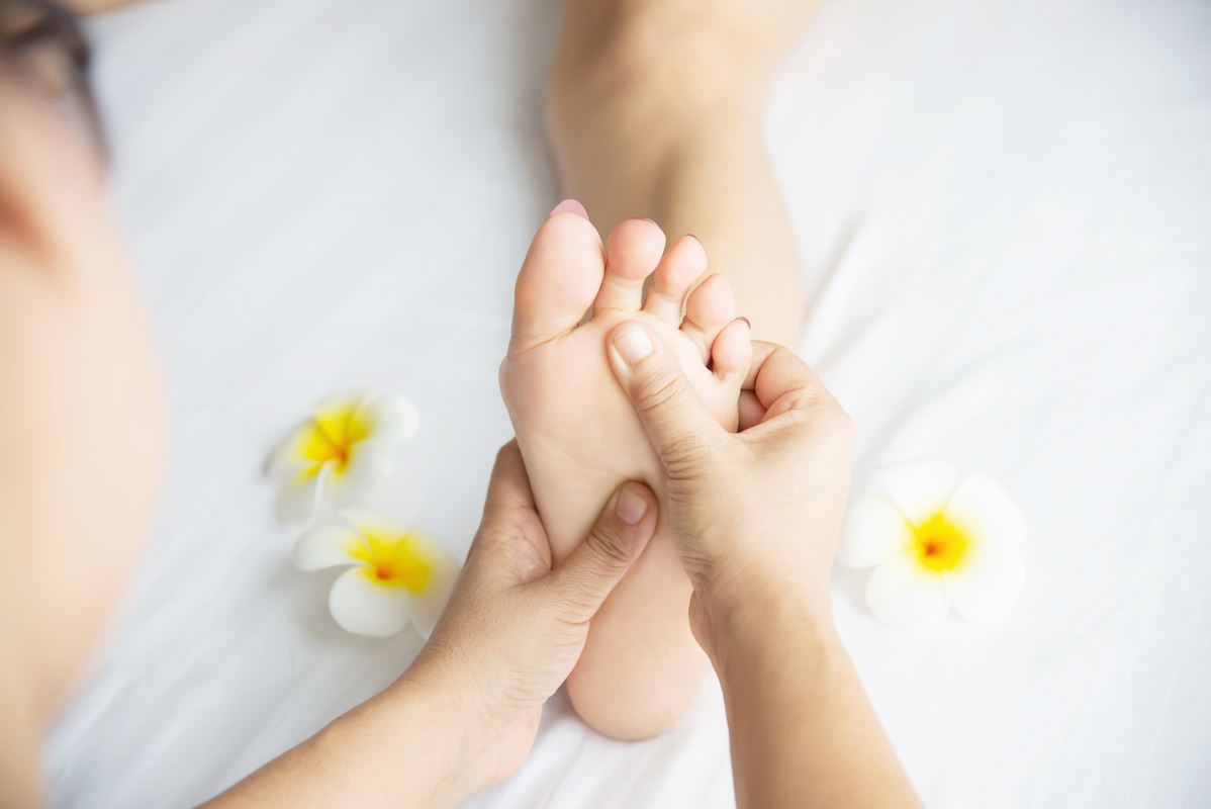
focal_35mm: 78
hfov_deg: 26.0
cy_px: 404
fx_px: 2625
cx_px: 606
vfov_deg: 17.5
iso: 200
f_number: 4.5
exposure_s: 1/50
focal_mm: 78
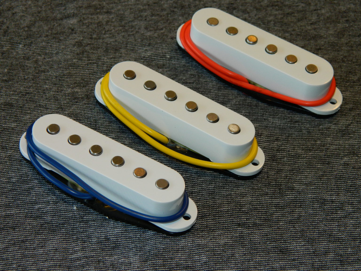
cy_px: 136
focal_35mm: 103
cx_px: 180
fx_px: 1074
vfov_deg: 14.4
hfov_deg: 19.1
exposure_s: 1/60
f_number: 4.5
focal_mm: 18.6
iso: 200
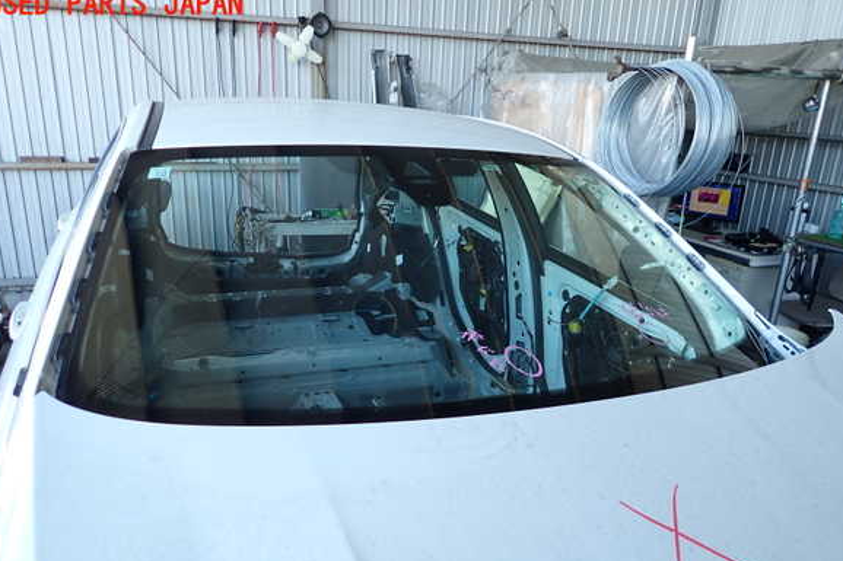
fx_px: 632
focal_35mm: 27
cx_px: 416
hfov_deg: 67.4
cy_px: 315
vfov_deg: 47.8
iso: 100
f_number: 2
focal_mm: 4.5
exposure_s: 1/80
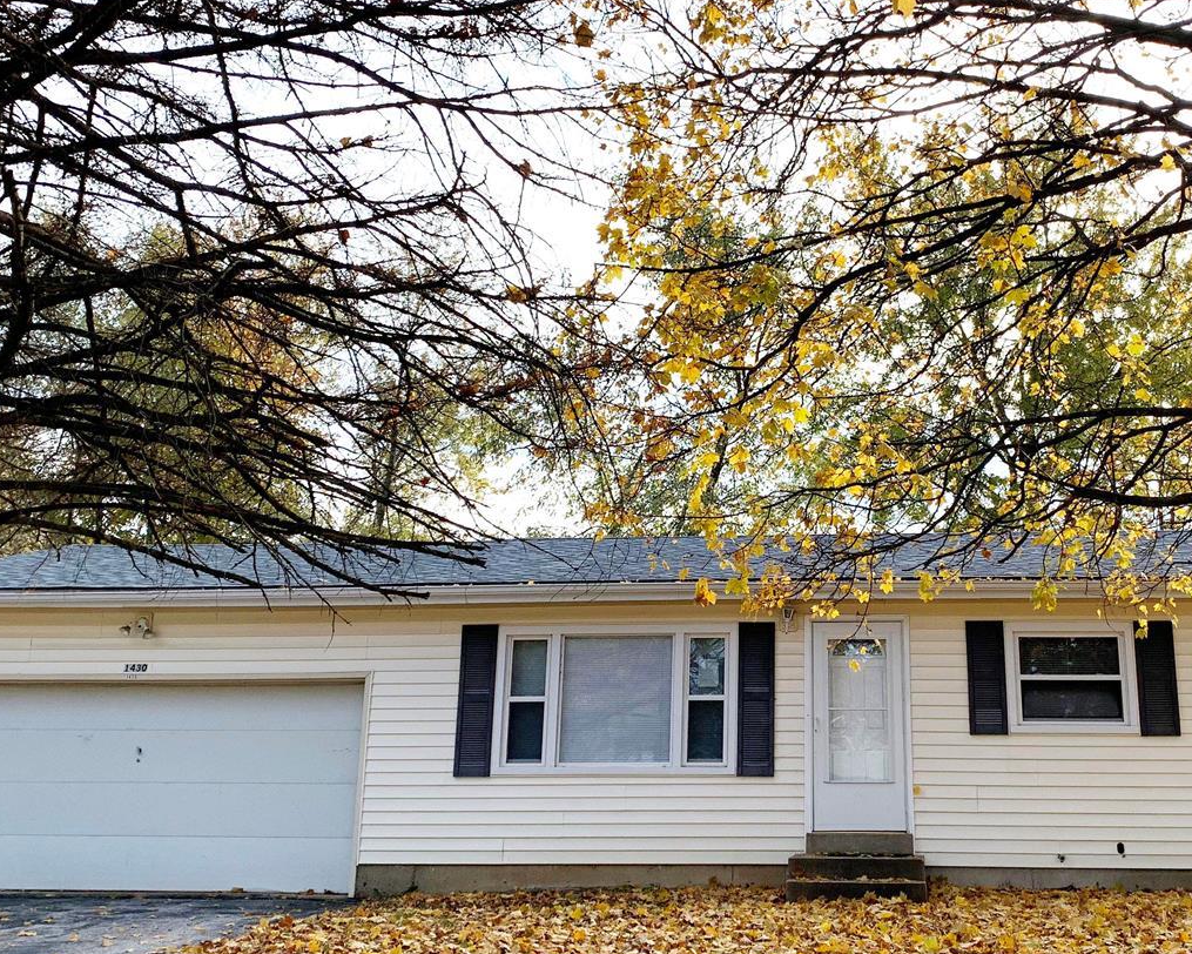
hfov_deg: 45.3
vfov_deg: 37.3
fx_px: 1411
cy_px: 466
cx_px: 760
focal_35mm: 40
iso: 25
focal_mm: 4.25
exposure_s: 1/2257
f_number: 1.8
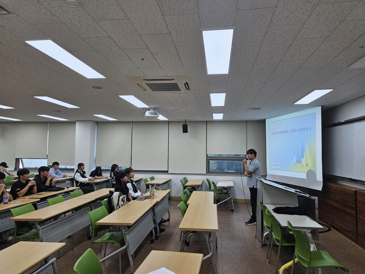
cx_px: 187
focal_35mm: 24
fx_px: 253
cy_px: 140
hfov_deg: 71.6
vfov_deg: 56.8
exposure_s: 1/359
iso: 160
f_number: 1.8
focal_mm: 5.4
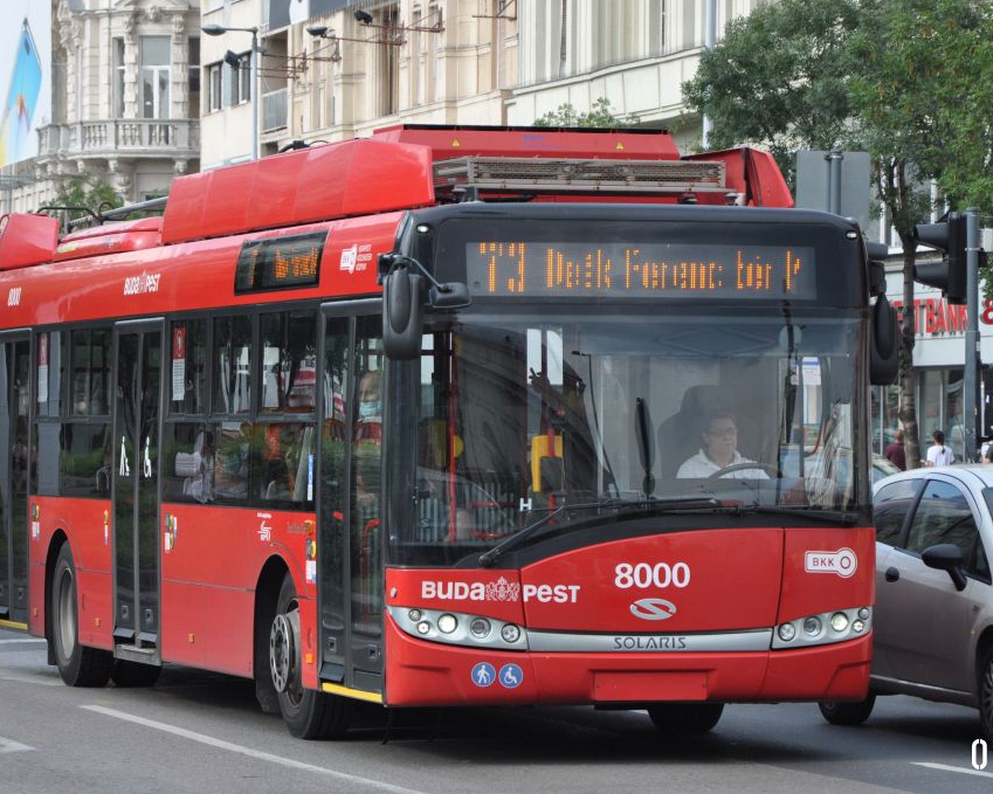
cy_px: 384
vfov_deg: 8.9
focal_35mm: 174
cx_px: 467
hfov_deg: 11.1
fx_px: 5113
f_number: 5.6
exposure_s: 1/1000
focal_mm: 98
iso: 640
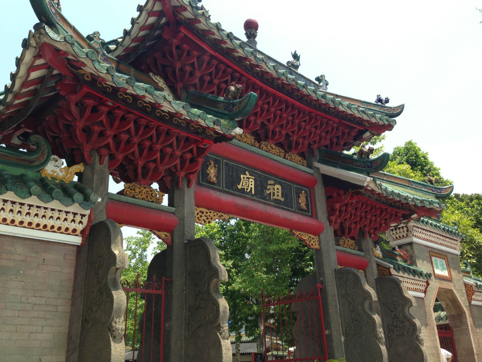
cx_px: 240
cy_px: 176
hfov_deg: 54.0
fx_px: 473
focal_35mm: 34
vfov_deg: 41.8
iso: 50
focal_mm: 4.13
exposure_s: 1/678
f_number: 2.4
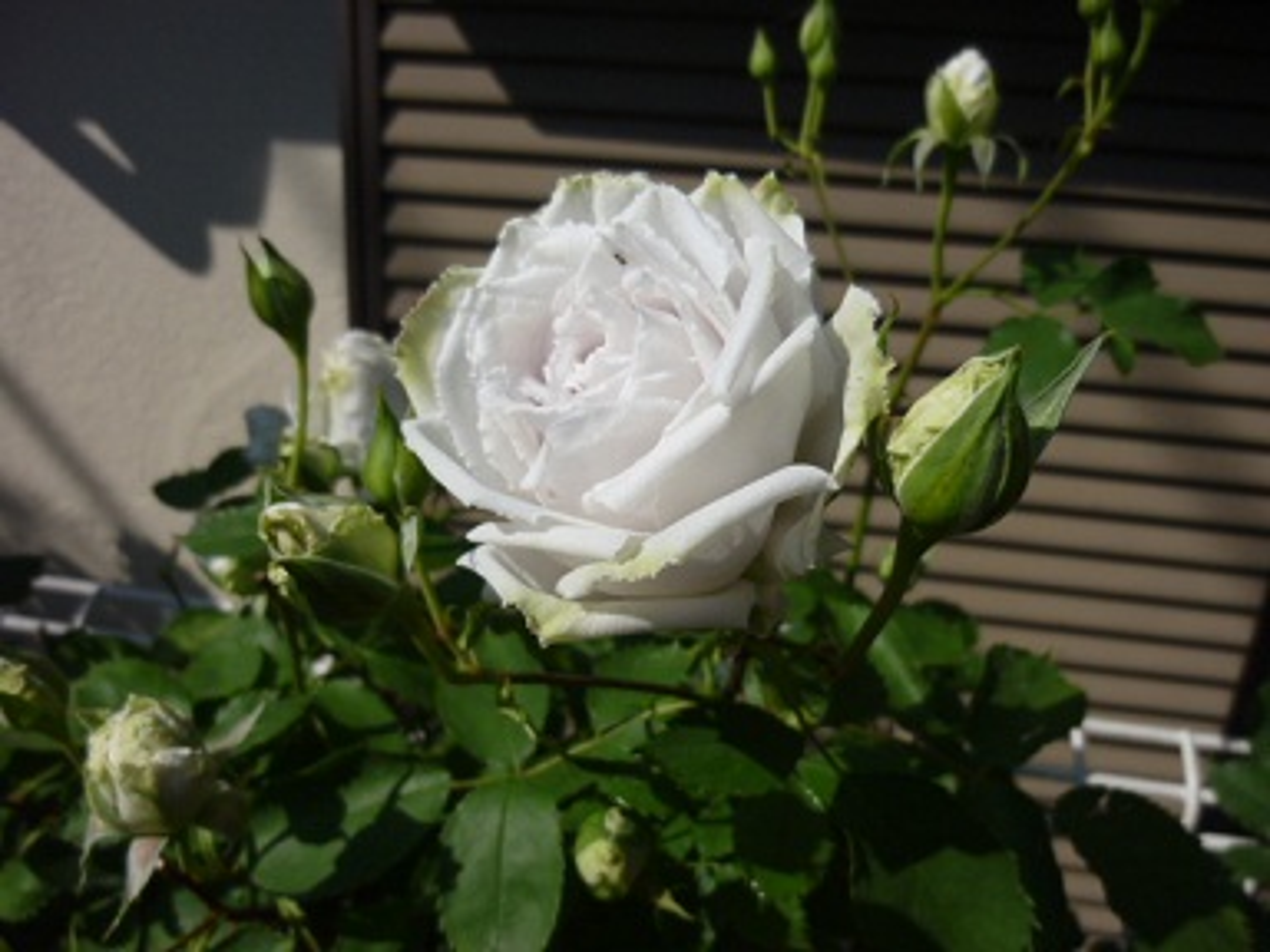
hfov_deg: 69.4
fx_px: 917
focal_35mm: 25
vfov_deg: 54.9
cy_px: 476
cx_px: 635
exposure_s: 1/160
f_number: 10
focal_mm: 4.5
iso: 80
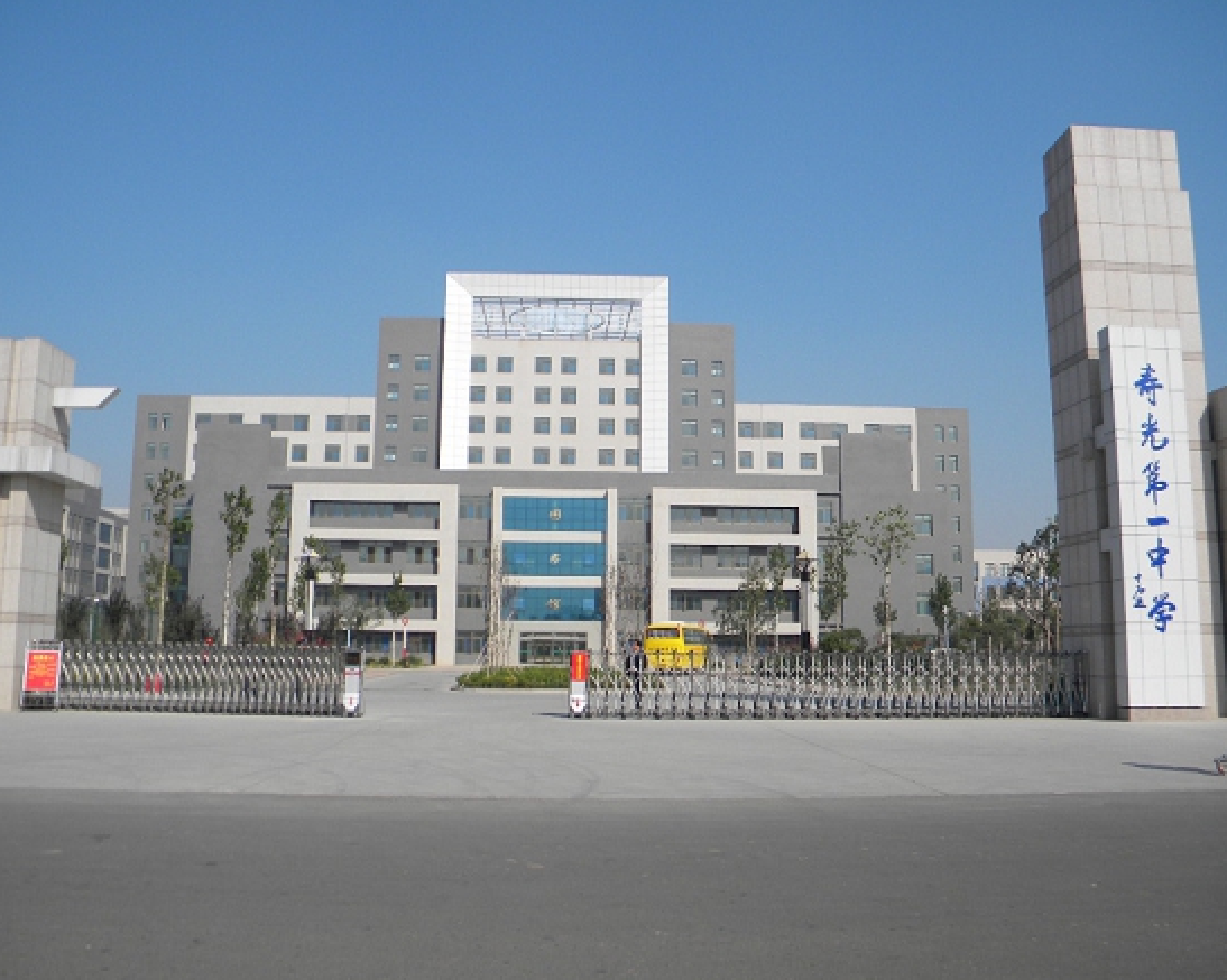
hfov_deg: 58.8
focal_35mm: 30
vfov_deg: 48.5
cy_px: 500
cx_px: 608
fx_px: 1089
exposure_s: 1/398
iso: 80
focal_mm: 5
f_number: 7
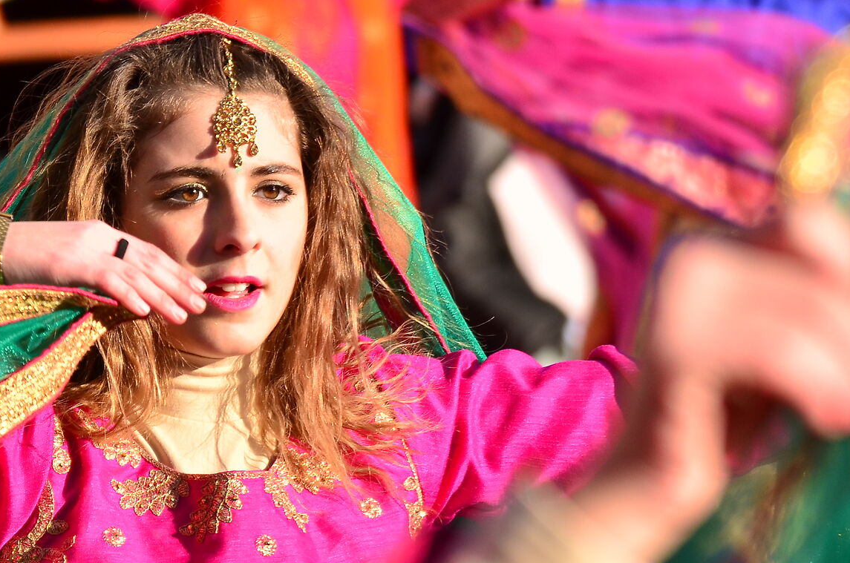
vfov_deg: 3.1
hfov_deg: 4.7
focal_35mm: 440
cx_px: 226
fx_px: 10370
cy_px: 387
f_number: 5
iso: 200
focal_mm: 140
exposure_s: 1/1000
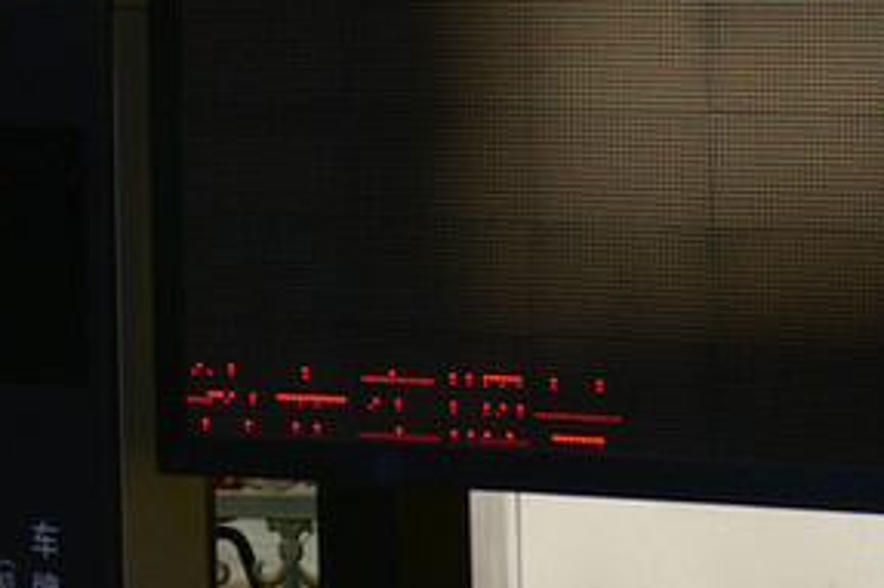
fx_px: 12319
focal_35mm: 502
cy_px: -620
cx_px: -946
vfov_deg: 2.7
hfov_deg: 4.1
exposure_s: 1/1600
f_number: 6.3
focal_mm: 120
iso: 200
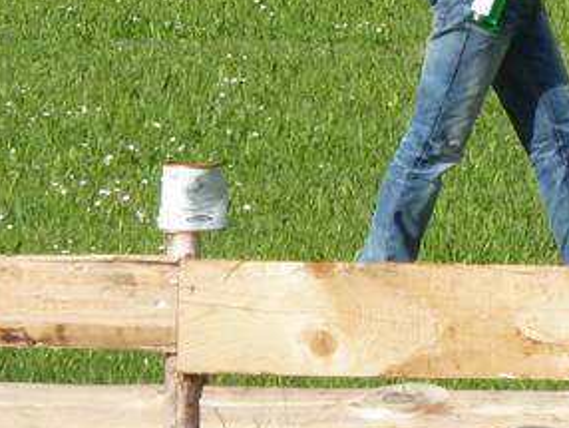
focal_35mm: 635
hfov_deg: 3.1
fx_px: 10447
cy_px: -191
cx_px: 557
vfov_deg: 2.3
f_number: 4.6
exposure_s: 1/640
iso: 160
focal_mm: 34.4
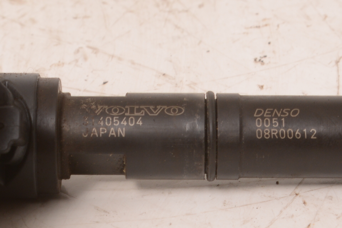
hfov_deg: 36.2
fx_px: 522
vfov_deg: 24.6
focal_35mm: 55
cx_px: 171
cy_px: 114
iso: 250
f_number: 11
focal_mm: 55
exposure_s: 1/80
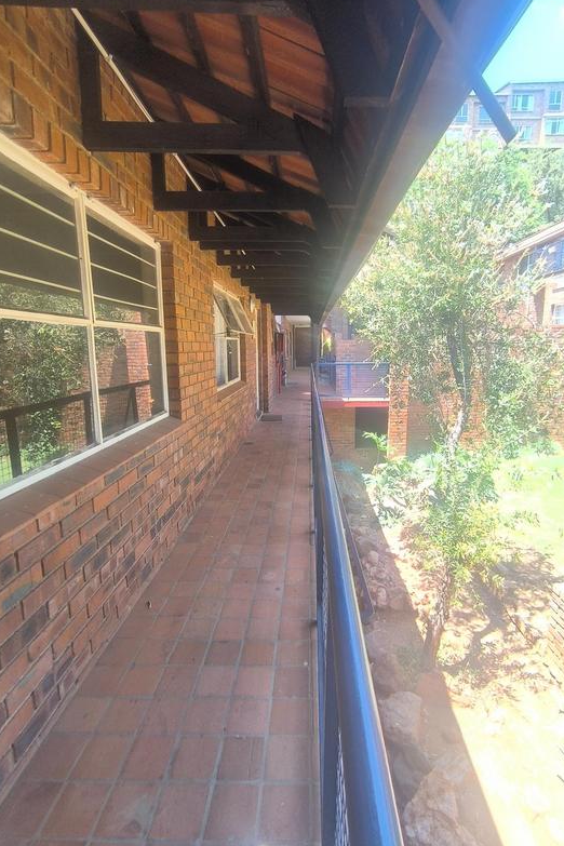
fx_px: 399
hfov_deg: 70.3
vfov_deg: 93.3
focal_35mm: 17
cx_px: 304
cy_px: 415
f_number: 2.2
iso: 50
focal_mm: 1.65
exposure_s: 1/113
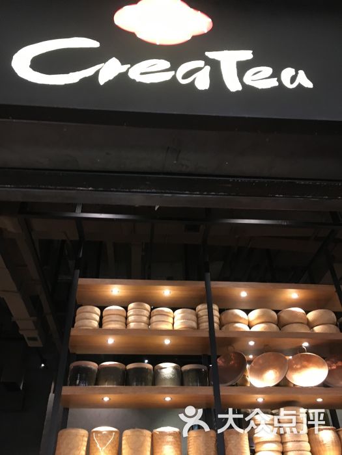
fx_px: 382
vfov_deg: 61.7
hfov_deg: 48.2
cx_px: 171
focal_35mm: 29
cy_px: 228
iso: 200
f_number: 2.2
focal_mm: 4.15
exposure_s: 1/17
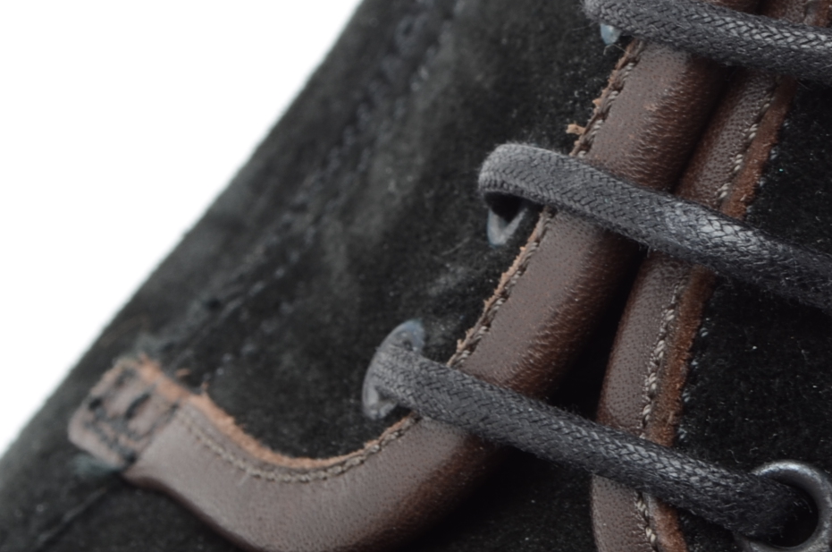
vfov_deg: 6.3
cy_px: 51
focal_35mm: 218
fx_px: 5036
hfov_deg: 9.4
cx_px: 751
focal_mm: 55
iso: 100
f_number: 14
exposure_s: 1/100
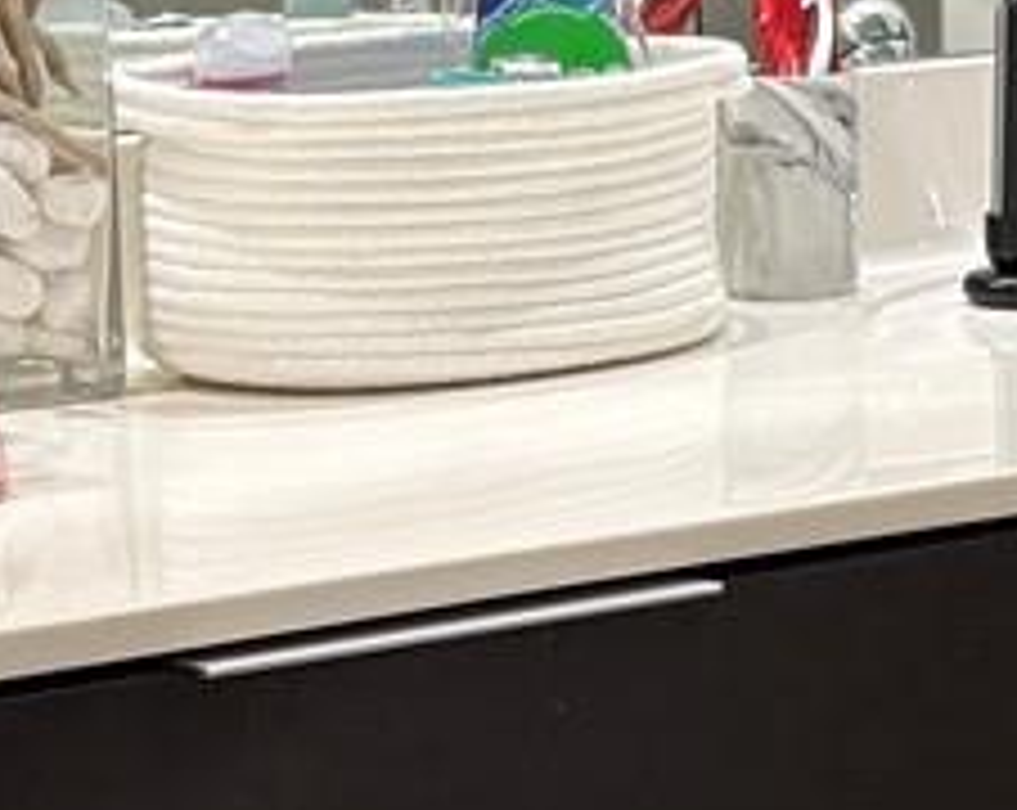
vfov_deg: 8.6
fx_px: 5409
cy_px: 554
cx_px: 774
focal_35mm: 180
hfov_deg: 10.7
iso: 160
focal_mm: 5.96
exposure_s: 1/60
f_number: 1.6
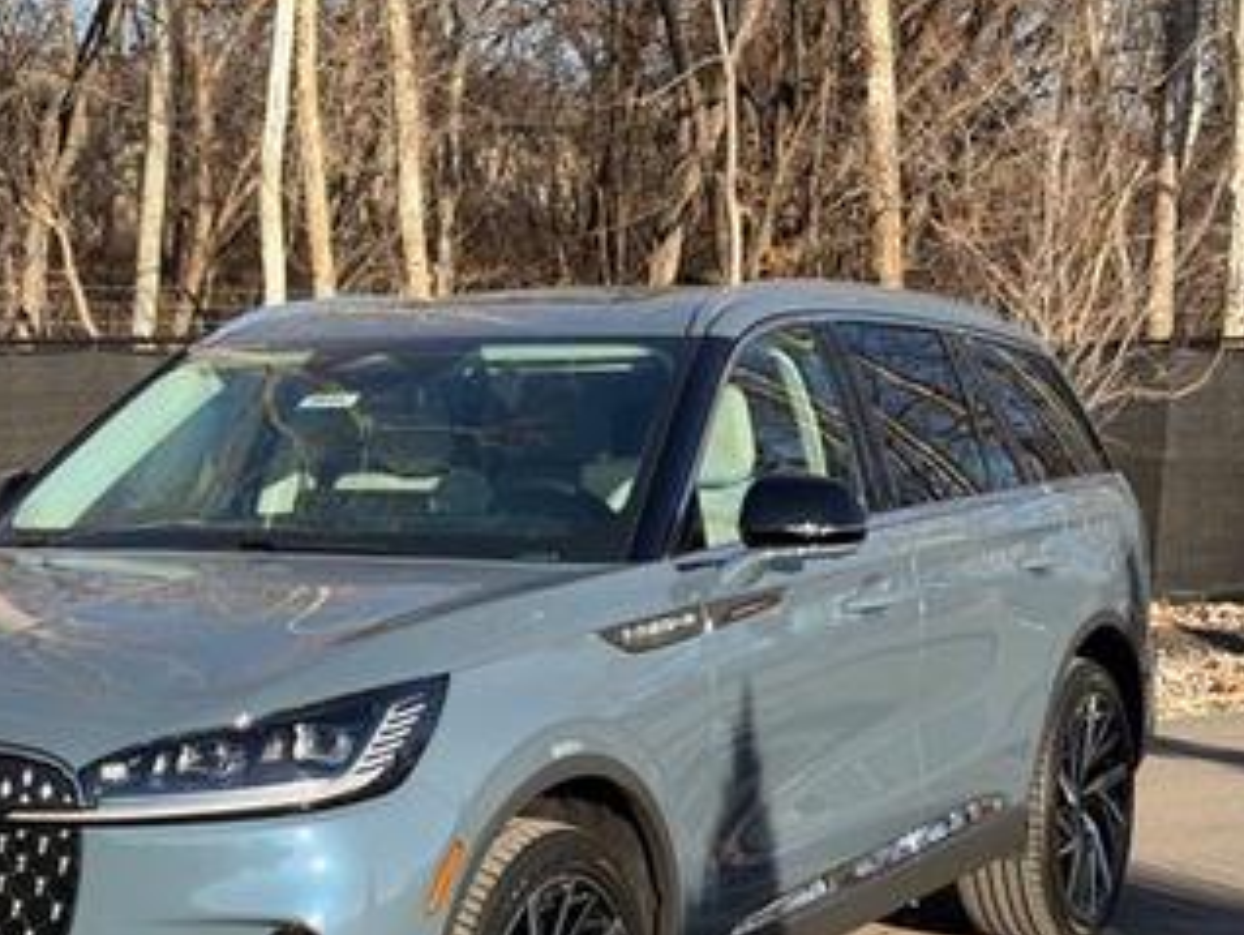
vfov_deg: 19.3
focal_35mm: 76
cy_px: 685
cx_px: 309
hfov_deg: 25.3
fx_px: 2733
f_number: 1.78
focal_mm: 6.76
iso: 64
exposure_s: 1/2033
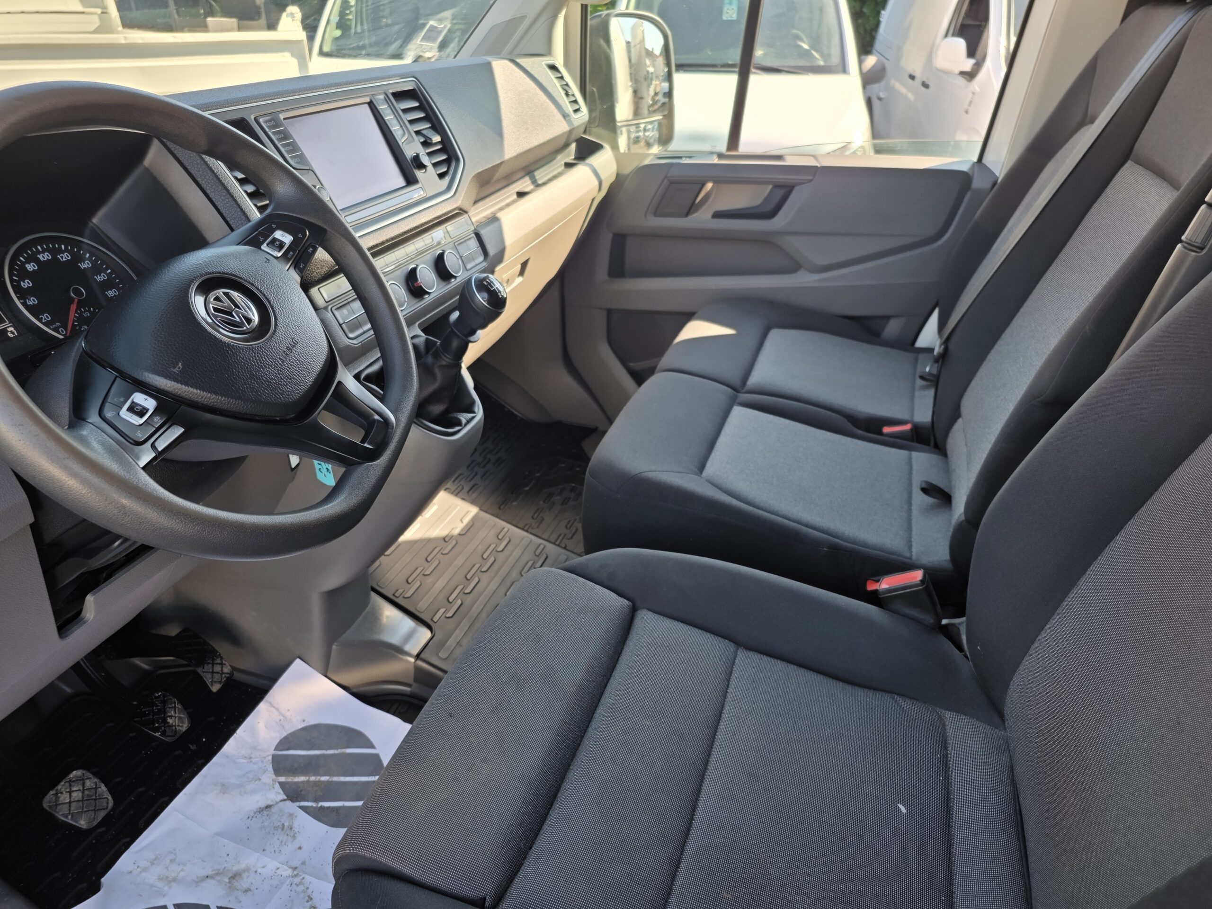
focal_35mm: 23
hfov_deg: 73.9
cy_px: 454
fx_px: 805
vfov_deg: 58.9
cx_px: 606
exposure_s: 1/180
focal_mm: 6.25
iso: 32
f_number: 1.7
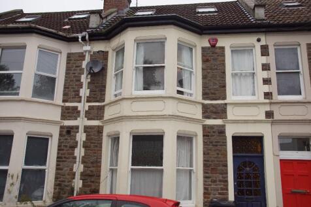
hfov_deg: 57.2
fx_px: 285
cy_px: 104
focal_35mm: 33
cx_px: 156
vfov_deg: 39.9
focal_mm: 22
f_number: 5
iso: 100
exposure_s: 1/160
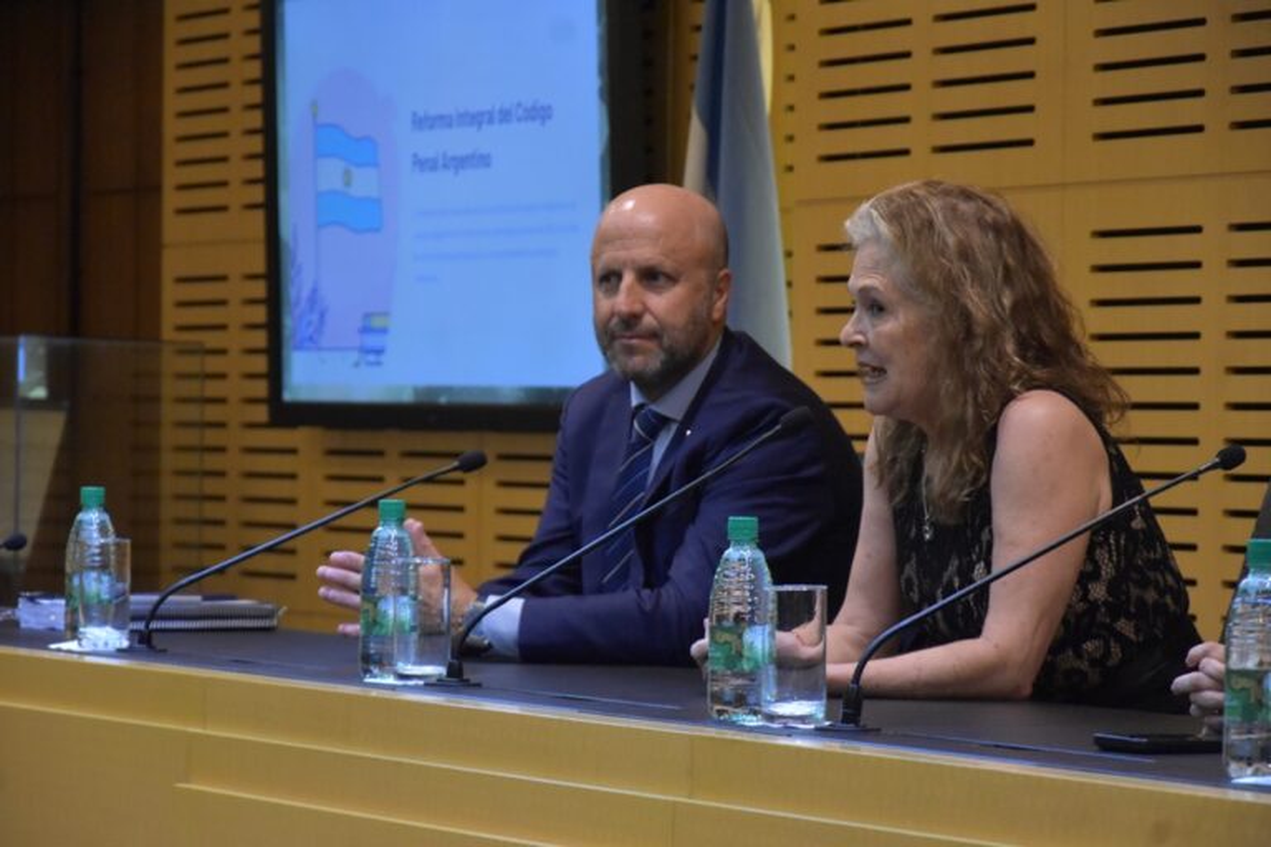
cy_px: 424
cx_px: 636
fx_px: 5560
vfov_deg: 8.7
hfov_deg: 13.0
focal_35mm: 158
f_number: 5.6
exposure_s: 1/125
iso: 4000
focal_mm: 105
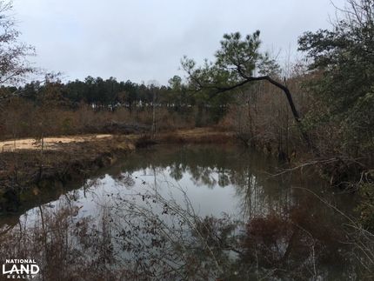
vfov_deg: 48.3
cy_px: 140
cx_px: 187
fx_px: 313
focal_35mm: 29
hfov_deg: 61.6
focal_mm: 4.15
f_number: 2.2
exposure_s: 1/635
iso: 25
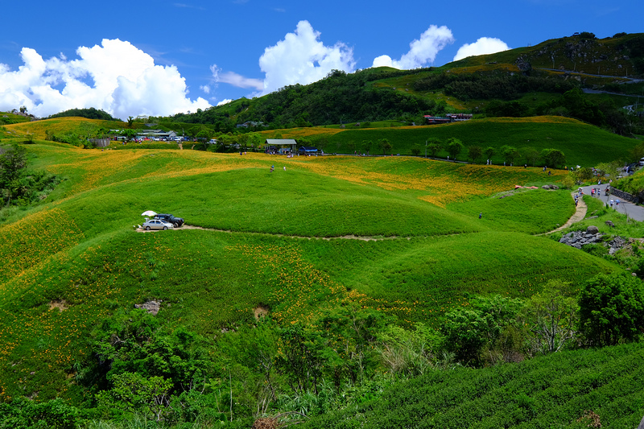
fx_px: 644
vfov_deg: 36.9
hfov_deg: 53.1
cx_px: 322
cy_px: 214
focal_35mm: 36
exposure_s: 1/52
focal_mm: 24
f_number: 11
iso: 200
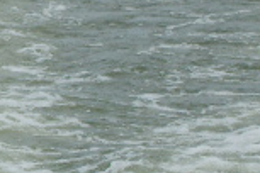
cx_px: -255
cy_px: -19
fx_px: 3300
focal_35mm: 457
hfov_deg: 4.5
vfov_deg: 3.0
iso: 50
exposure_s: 1/750
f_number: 4.9
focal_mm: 17.4
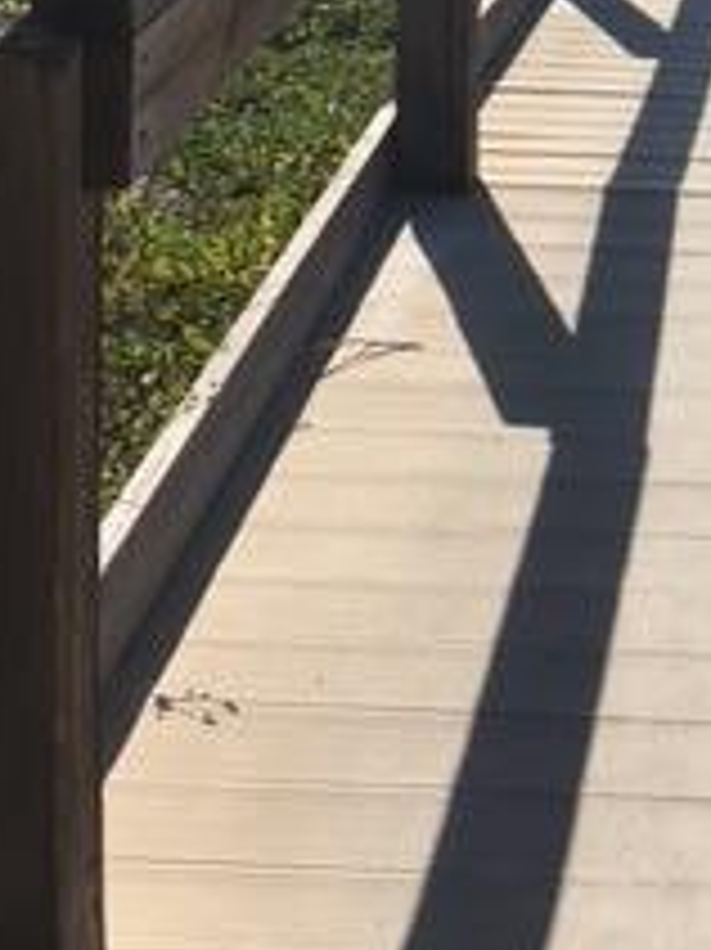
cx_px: 760
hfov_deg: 16.3
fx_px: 2412
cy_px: -266
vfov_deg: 20.5
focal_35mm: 88
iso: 25
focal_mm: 4.15
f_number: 2.2
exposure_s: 1/3344
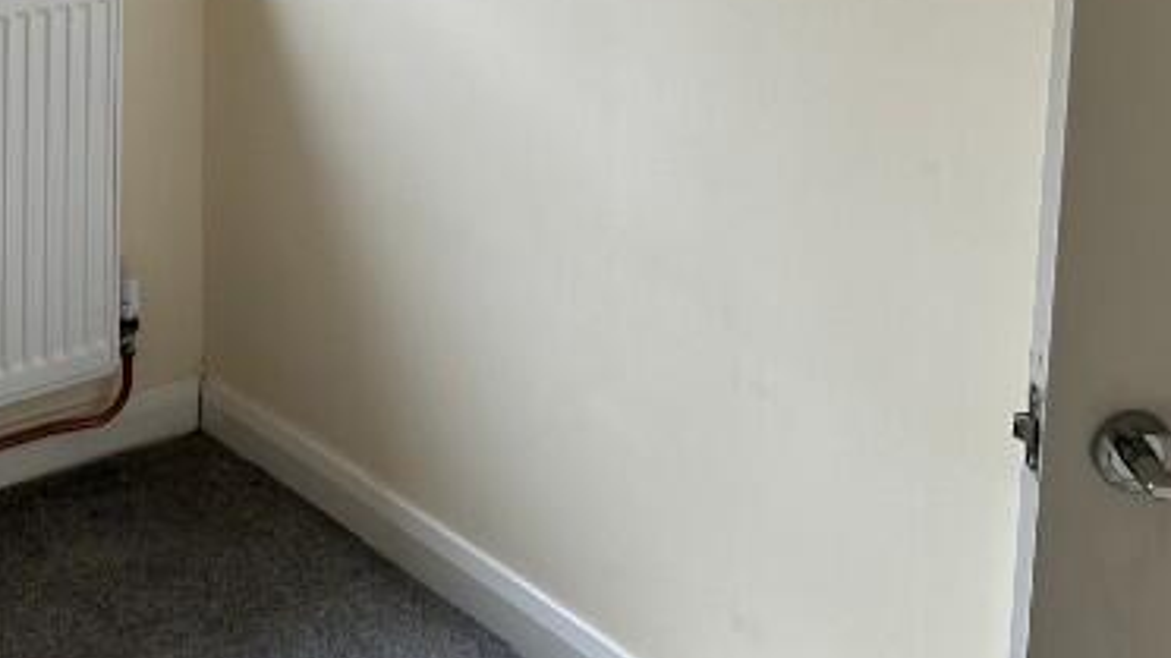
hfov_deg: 28.9
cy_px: -249
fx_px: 2235
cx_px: 274
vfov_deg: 15.7
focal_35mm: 72
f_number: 1.78
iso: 80
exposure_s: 1/435
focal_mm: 6.86
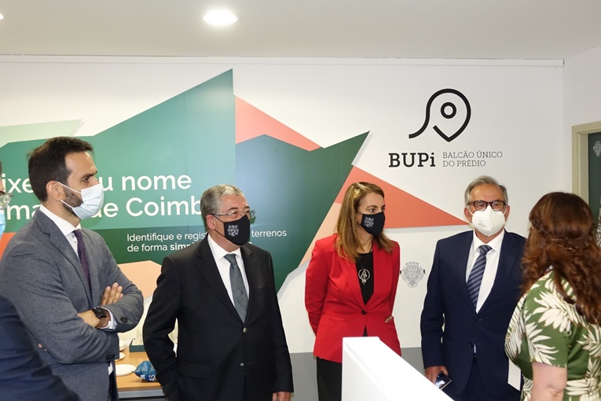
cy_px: 200
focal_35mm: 36
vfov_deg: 36.9
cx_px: 300
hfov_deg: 53.1
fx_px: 601
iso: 1600
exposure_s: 1/40
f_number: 2.8
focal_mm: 13.37
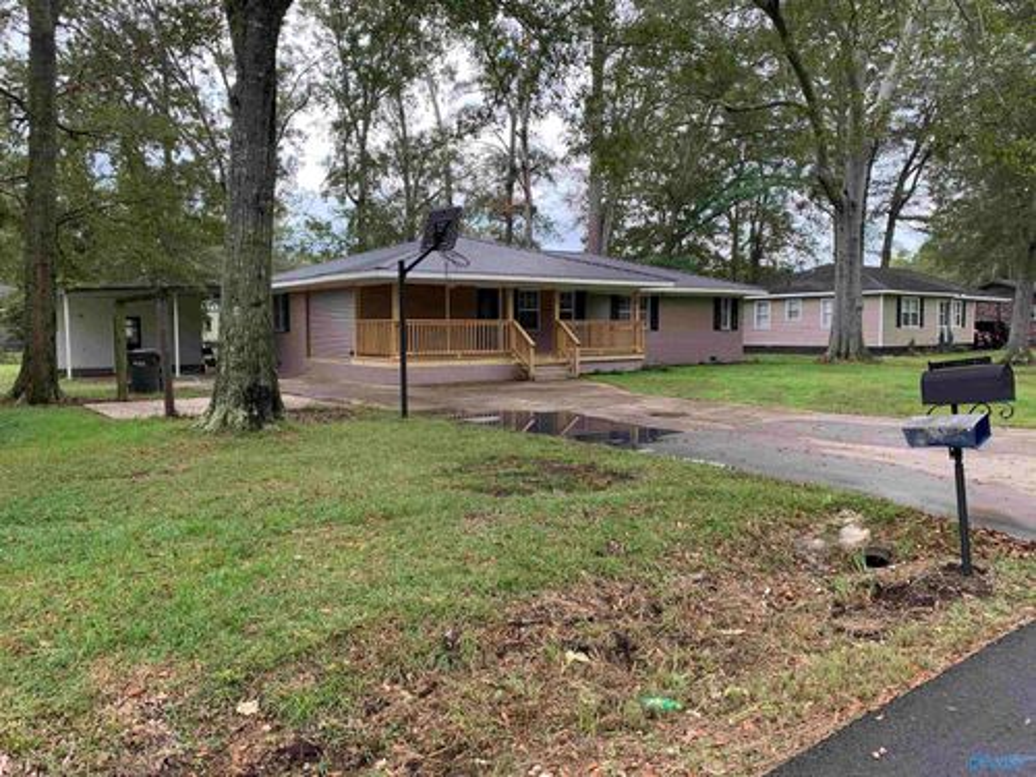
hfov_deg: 67.3
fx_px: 778
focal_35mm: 26
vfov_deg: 53.1
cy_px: 388
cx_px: 518
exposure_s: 1/340
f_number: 1.8
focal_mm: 4.25
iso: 25
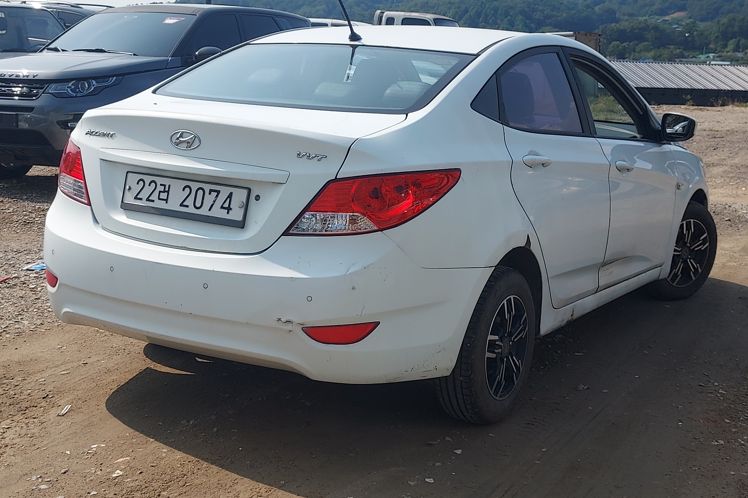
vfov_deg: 51.3
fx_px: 519
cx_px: 374
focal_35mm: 25
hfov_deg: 71.5
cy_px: 244
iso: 40
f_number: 1.8
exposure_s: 1/1500
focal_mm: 4.6
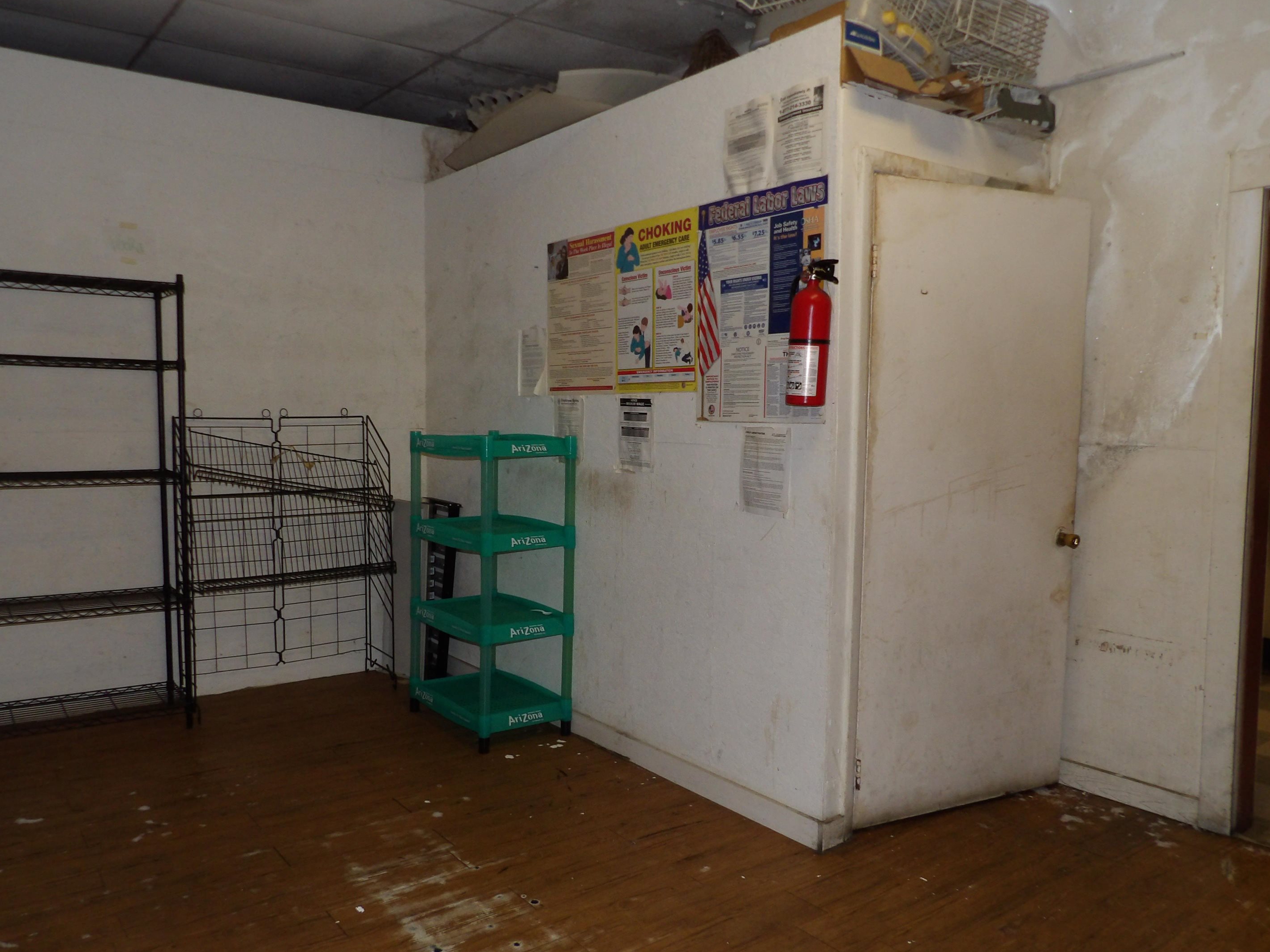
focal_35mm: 26
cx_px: 594
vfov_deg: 53.0
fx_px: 954
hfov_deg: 67.2
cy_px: 512
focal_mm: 4.3
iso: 200
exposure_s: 1/33
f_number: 3.2
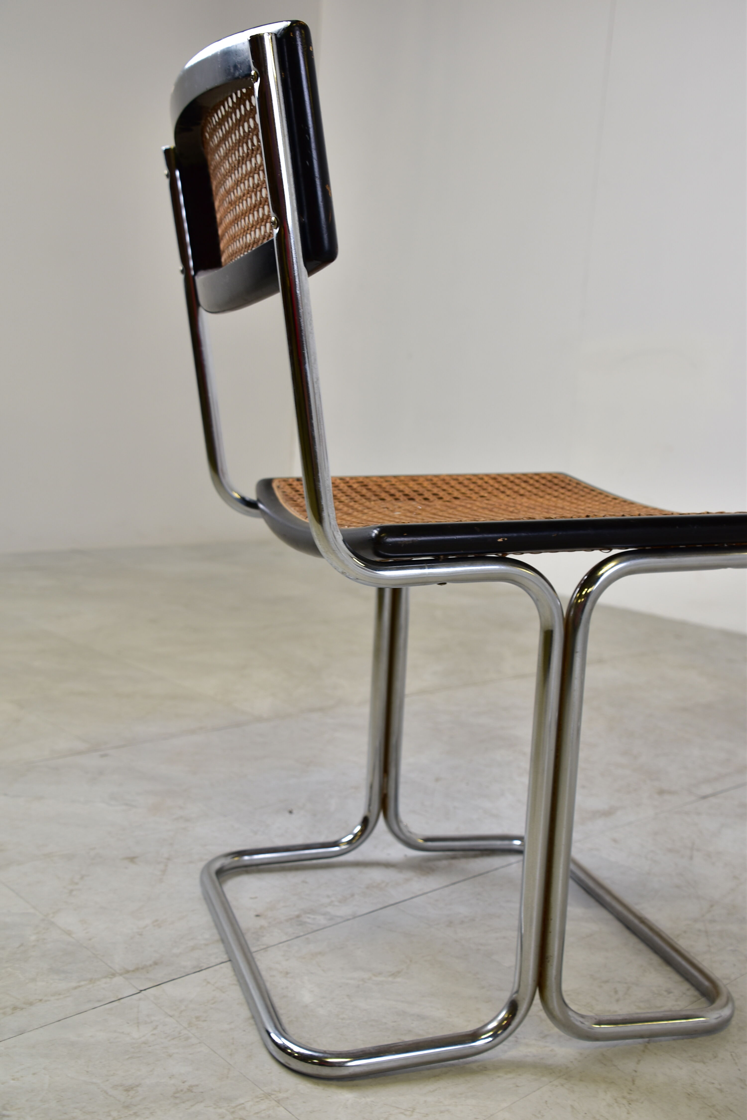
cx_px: 374
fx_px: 1120
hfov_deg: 36.9
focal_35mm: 36
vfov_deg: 53.1
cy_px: 560
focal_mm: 24
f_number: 4.5
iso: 160
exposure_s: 1/30
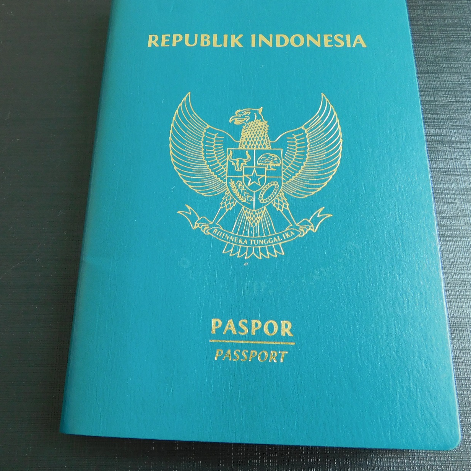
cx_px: 213
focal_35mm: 33
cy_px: 223
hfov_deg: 49.7
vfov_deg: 49.7
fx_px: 508
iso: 125
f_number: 3
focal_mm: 4
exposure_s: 1/50
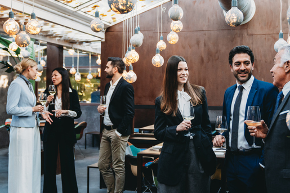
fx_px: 362
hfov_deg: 43.5
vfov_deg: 29.8
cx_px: 170
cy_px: 89
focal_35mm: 45
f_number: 2.8
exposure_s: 1/125
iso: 800
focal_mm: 32
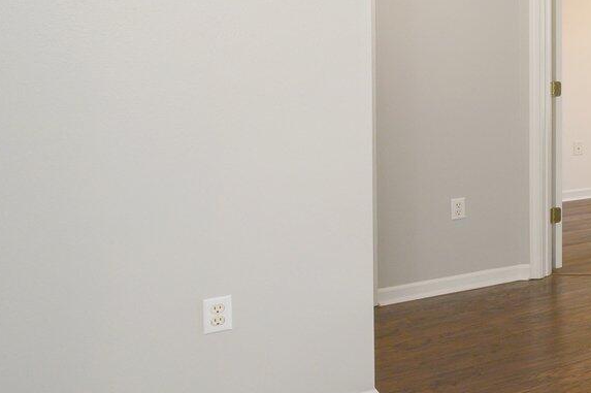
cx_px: 966
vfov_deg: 26.1
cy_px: 39
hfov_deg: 25.1
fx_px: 820
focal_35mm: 50
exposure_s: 1/25
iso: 500
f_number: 8
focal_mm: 14
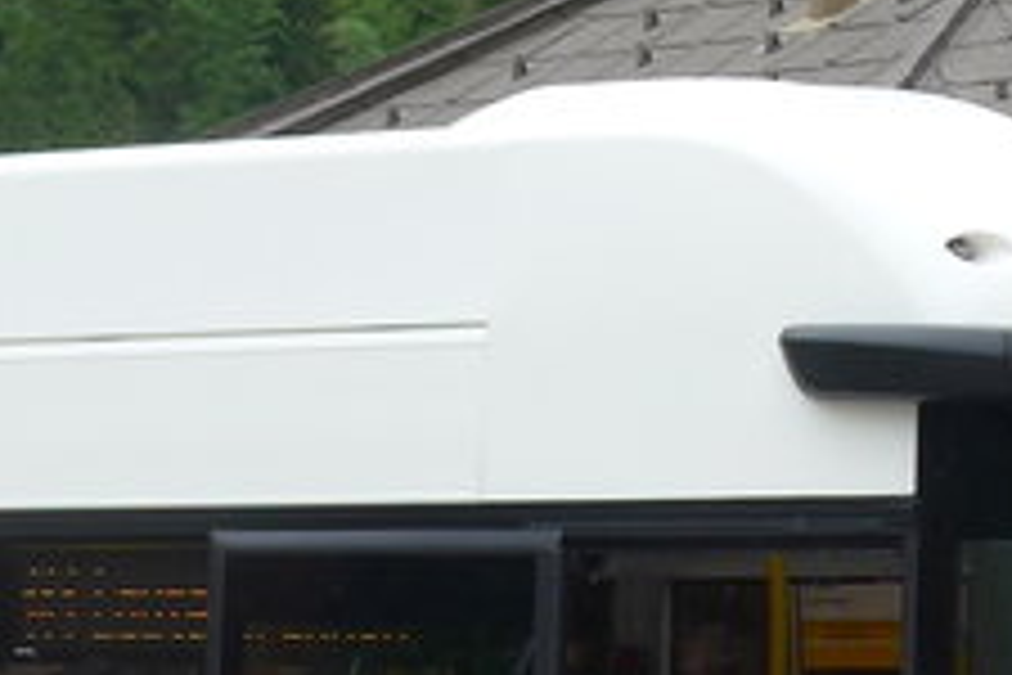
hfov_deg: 8.4
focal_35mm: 244
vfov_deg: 5.6
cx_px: -117
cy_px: 270
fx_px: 6859
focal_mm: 9
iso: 80
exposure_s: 1/640
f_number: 2.8
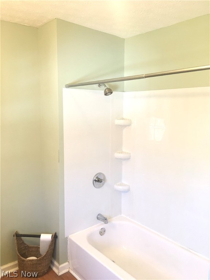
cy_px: 140
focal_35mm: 29
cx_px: 105
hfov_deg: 48.2
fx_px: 235
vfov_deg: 61.7
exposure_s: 1/17
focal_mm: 4.15
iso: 40
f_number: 2.2
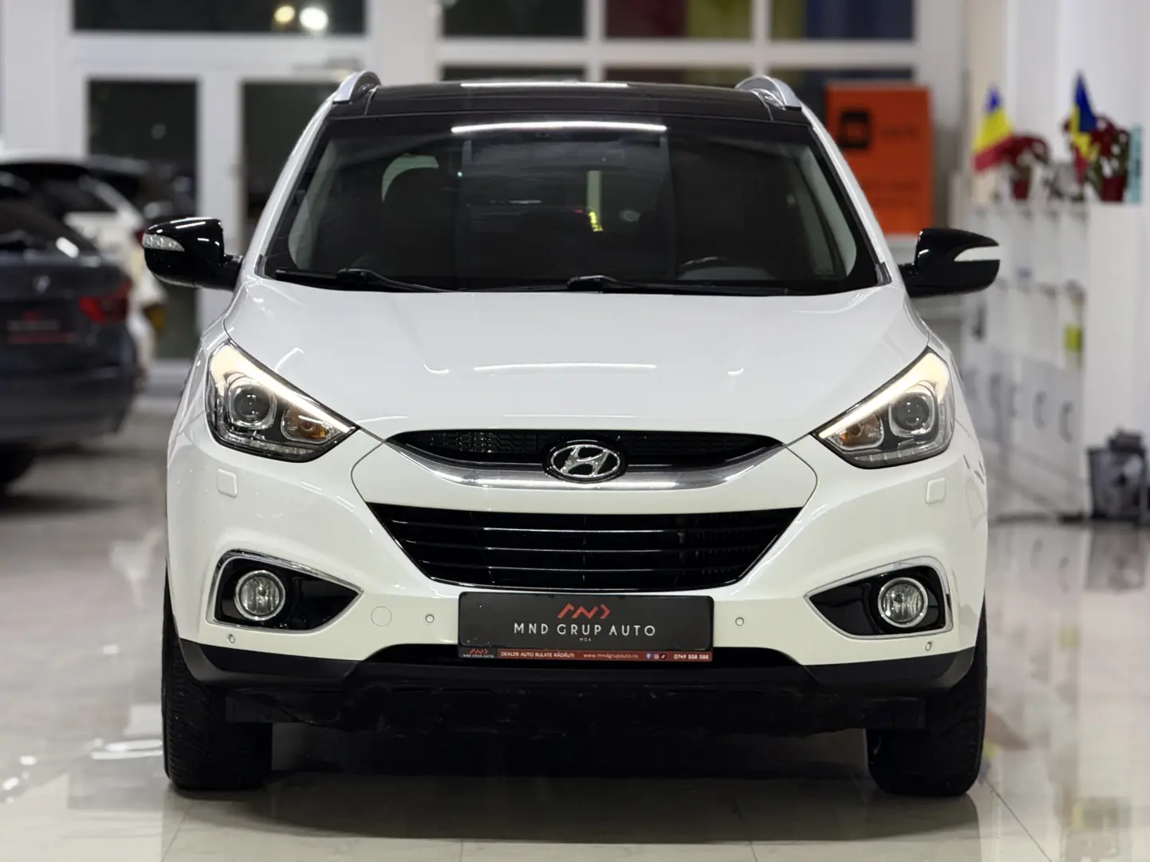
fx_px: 3987
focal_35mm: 120
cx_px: 575
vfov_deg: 12.3
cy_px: 431
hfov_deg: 16.4
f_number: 2.8
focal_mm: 15.66
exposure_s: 1/50
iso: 320
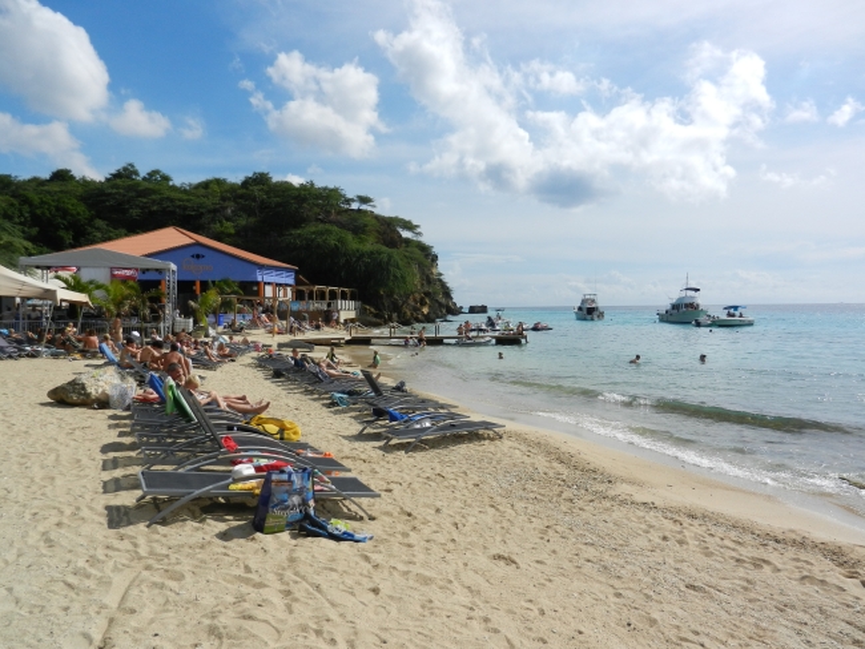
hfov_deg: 69.4
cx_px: 432
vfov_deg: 54.9
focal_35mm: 25
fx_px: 625
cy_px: 324
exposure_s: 1/1000
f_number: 7
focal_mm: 4.5
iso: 160
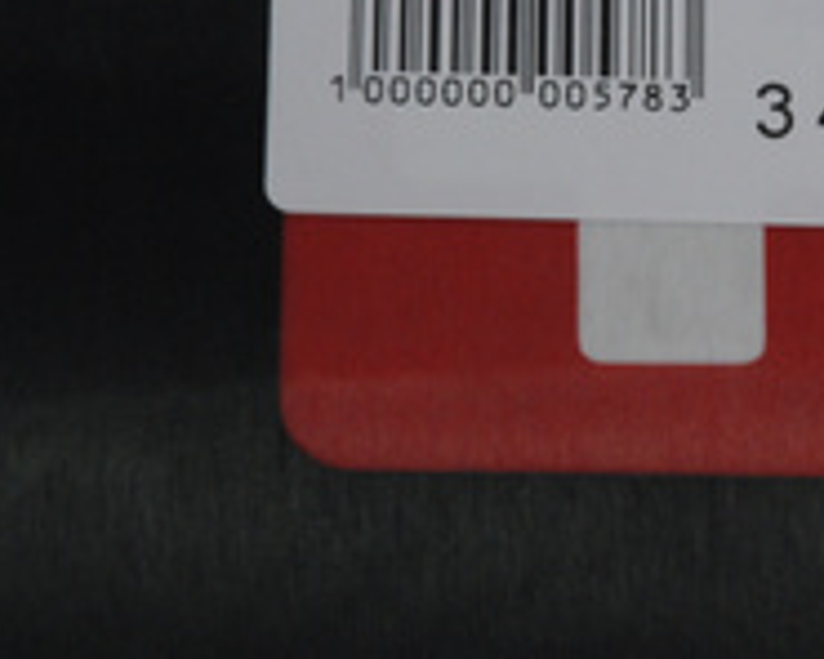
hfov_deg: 5.8
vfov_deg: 4.6
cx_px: 646
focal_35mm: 336
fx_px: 8194
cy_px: 127
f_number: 8
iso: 1400
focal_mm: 98
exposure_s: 1/125
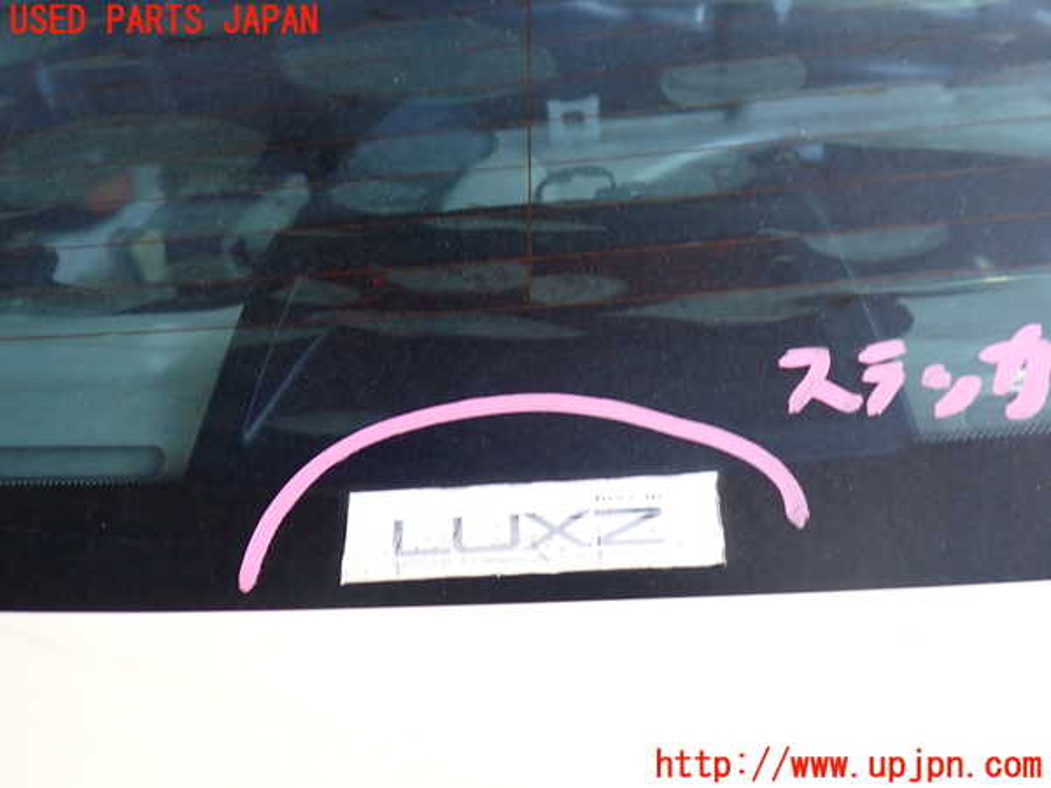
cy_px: 394
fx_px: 911
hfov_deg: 60.0
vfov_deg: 46.8
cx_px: 526
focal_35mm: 30
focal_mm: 5.4
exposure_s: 1/40
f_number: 2.3
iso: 200
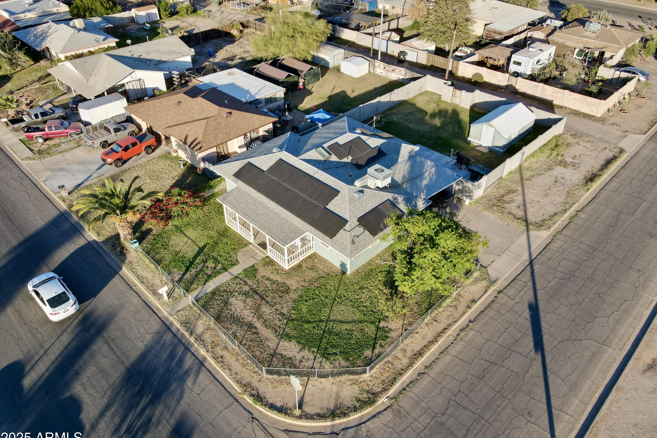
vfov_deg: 51.3
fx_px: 456
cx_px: 328
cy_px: 214
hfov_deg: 71.5
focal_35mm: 25
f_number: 2.8
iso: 100
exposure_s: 1/320
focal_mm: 4.5
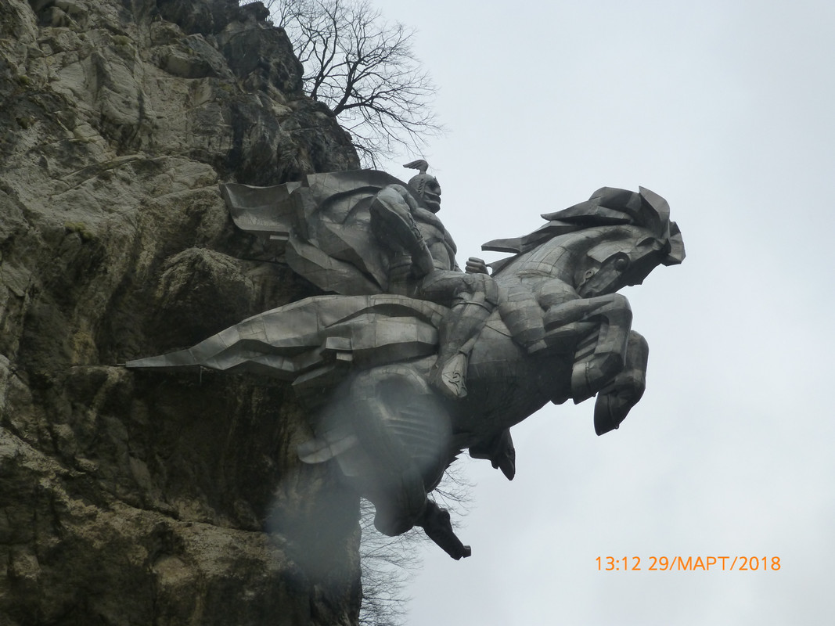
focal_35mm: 46
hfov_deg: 41.2
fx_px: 1109
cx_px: 418
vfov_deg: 31.5
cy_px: 313
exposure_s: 1/320
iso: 160
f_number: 4.1
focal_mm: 7.9
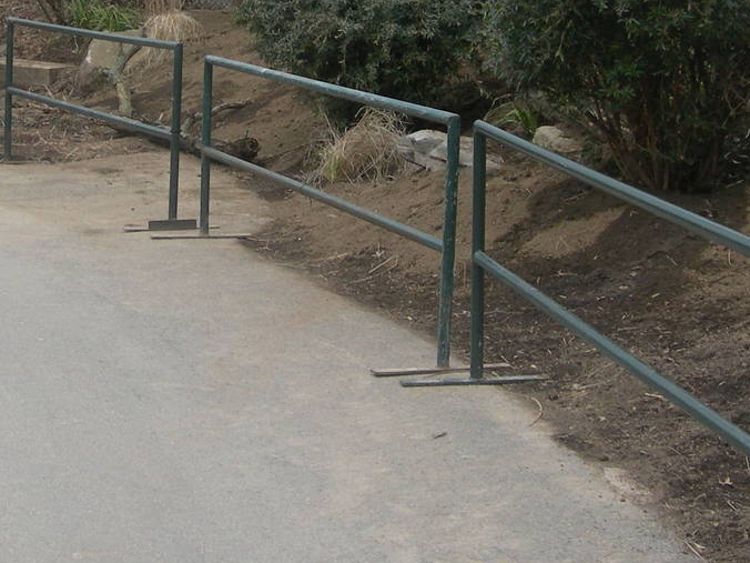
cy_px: 109
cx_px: 222
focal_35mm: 90
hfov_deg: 21.6
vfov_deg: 16.3
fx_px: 1950
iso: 50
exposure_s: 1/176
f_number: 4.8
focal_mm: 7.8
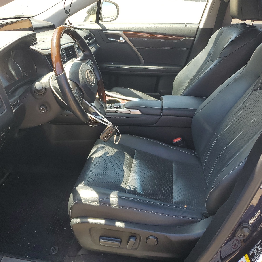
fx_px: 265
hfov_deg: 52.3
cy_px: 130
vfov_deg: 52.5
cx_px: 108
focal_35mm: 31
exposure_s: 1/333
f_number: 1.5
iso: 50
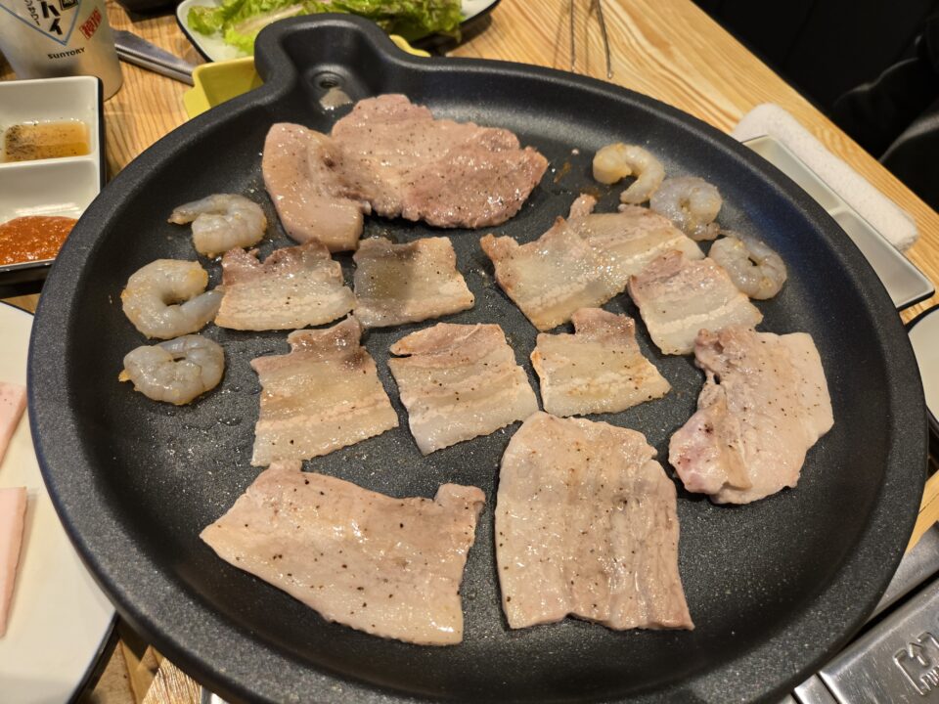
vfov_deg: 58.9
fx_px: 624
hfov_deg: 73.9
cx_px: 470
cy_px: 352
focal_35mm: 23
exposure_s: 1/100
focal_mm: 5.4
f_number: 1.8
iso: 125
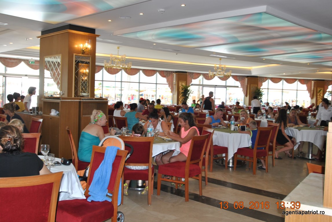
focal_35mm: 36
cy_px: 111
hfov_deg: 53.1
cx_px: 166
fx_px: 332
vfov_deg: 37.0
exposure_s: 1/60
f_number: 4.5
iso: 200
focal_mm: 24
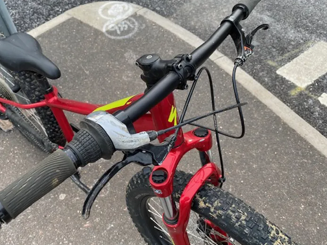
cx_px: 143
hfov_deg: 59.8
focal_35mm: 30
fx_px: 283
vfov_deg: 46.7
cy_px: 109
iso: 32
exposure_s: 1/191
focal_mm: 4.25
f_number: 1.8
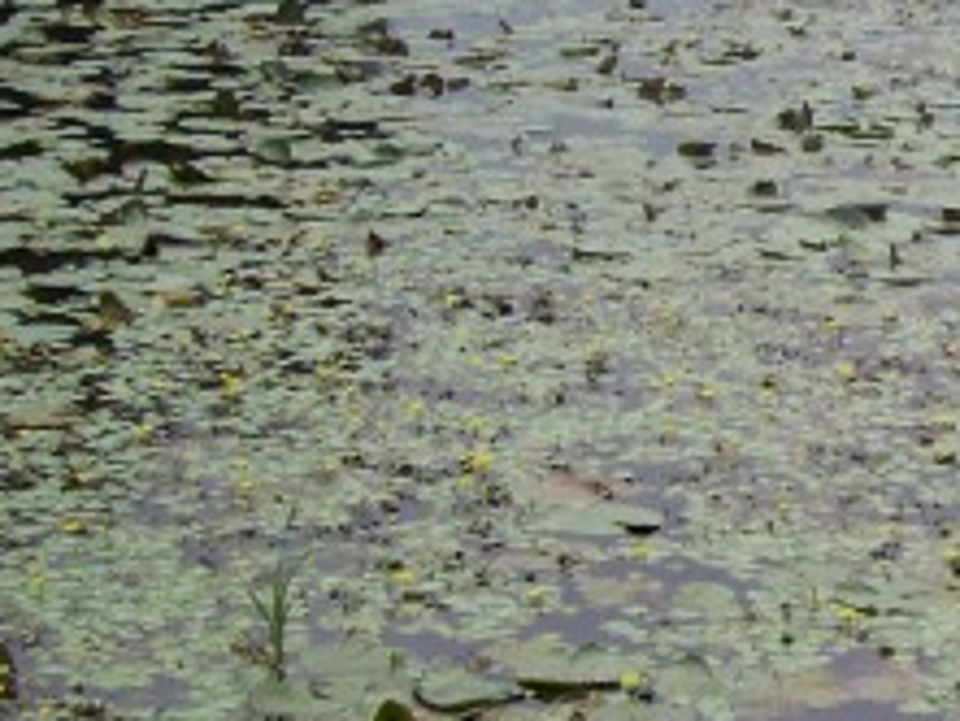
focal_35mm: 123
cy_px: 356
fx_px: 3413
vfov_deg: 12.1
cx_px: 1429
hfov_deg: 14.9
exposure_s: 1/299
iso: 80
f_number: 5.1
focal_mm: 5.6
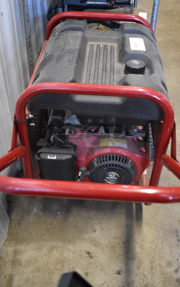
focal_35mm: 40
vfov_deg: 49.3
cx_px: 90
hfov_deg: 32.0
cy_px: 136
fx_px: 314
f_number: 3.8
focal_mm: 22
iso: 4500
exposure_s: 1/125
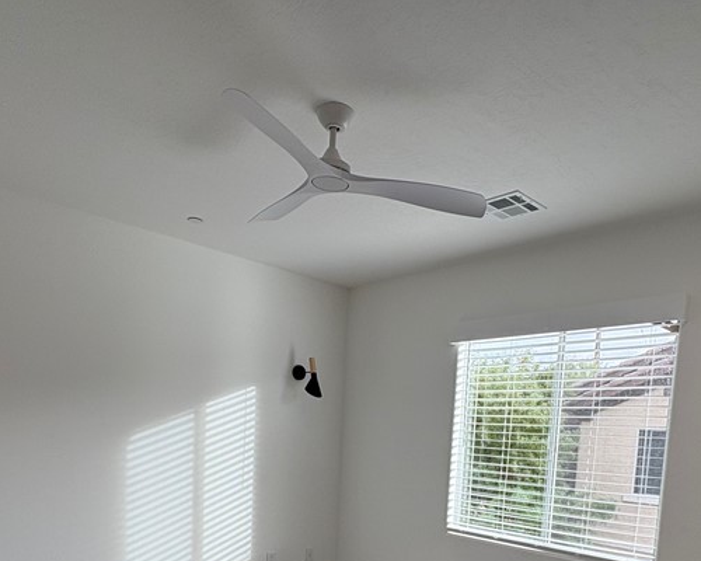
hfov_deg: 62.2
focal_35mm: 28
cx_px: 369
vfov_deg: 47.0
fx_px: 581
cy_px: 492
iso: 50
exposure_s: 1/162
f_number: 2.2
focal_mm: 2.22
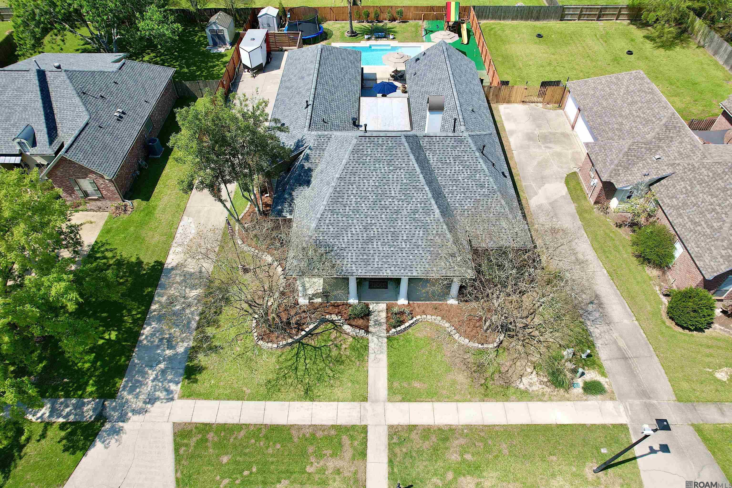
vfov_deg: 57.2
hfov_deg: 78.6
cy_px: 244
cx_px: 366
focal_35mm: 22
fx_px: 447
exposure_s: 1/500
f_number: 2.8
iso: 120
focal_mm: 8.38
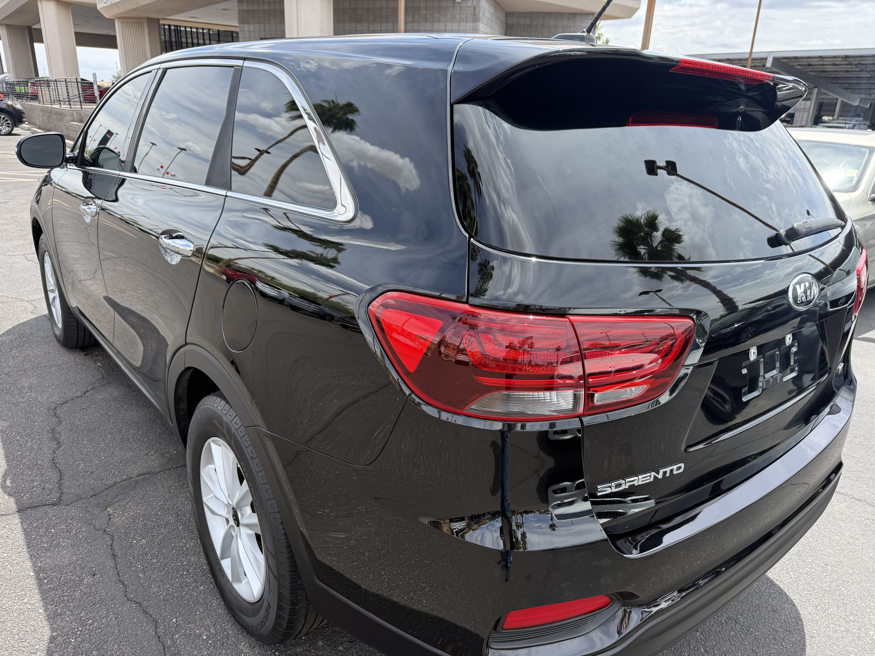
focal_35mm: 24
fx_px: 607
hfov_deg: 71.6
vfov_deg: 56.8
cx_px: 438
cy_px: 328
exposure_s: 1/1271
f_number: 1.78
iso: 80
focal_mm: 6.76
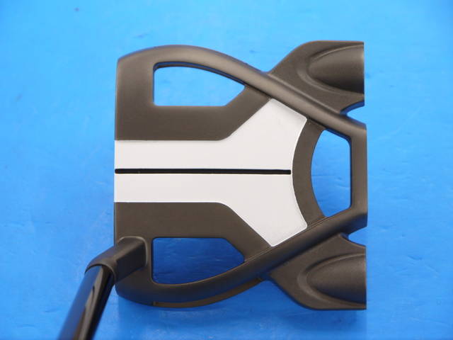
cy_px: 170
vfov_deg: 17.6
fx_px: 1099
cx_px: 226
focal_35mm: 84
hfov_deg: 23.3
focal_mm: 42
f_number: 5.6
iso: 640
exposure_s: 1/80
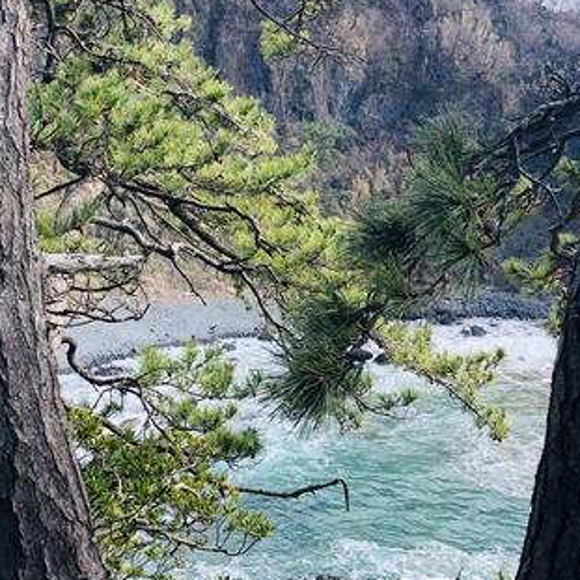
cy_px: 246
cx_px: 295
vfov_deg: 33.3
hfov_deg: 33.4
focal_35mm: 51
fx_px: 967
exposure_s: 1/600
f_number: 1.8
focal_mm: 4
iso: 20
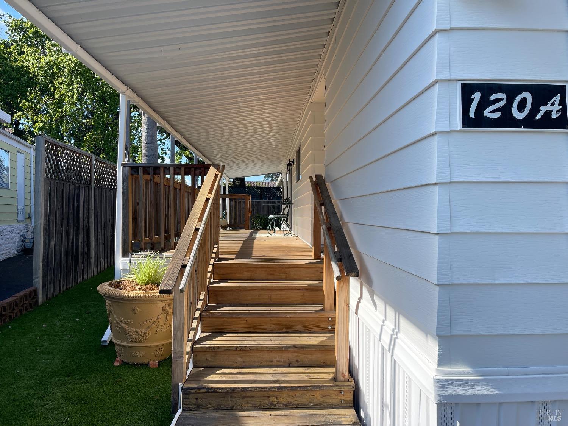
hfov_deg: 69.4
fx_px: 410
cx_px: 284
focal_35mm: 25
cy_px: 213
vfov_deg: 54.9
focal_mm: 5.1
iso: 32
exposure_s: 1/1309
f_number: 1.6
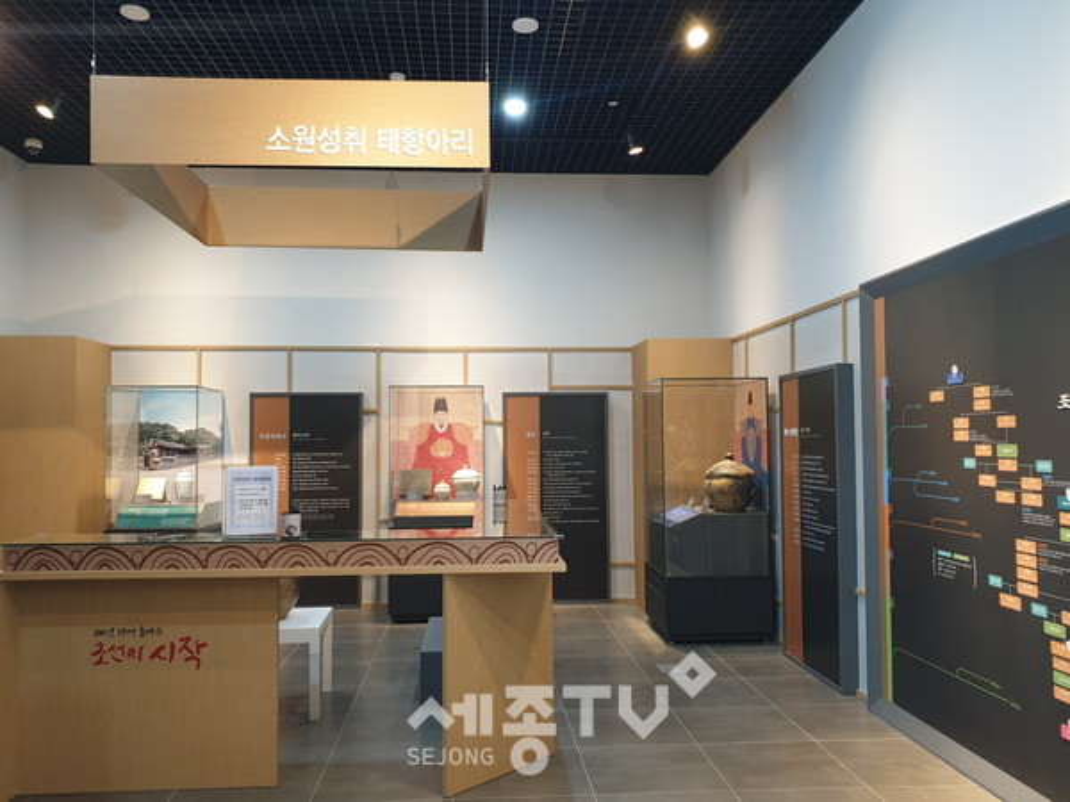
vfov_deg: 53.1
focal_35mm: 26
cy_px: 401
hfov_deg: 67.3
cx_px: 535
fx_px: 804
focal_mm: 4.3
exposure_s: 1/30
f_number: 2.4
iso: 320
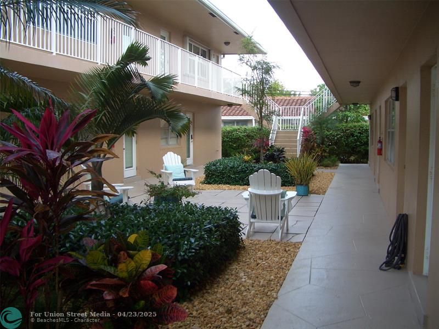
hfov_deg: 52.6
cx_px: 220
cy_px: 164
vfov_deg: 40.7
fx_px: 444
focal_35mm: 35
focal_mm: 5.8
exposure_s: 1/200
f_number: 2.6
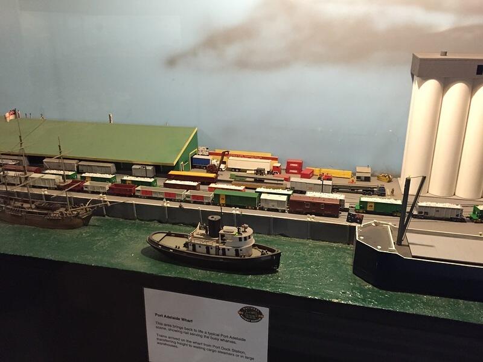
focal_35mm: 29
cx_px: 242
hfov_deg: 61.7
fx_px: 405
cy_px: 181
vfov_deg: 48.2
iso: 320
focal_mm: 4.15
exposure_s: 1/15
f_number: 2.2
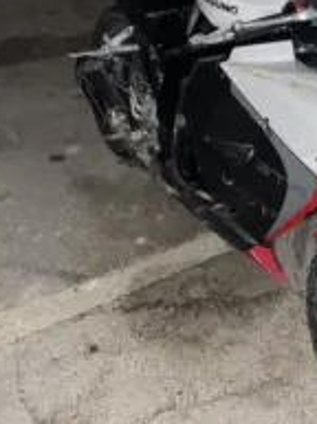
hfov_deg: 26.3
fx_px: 662
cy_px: 44
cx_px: 266
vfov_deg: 33.7
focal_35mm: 54
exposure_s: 1/4
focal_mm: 4.25
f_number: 1.8
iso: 125
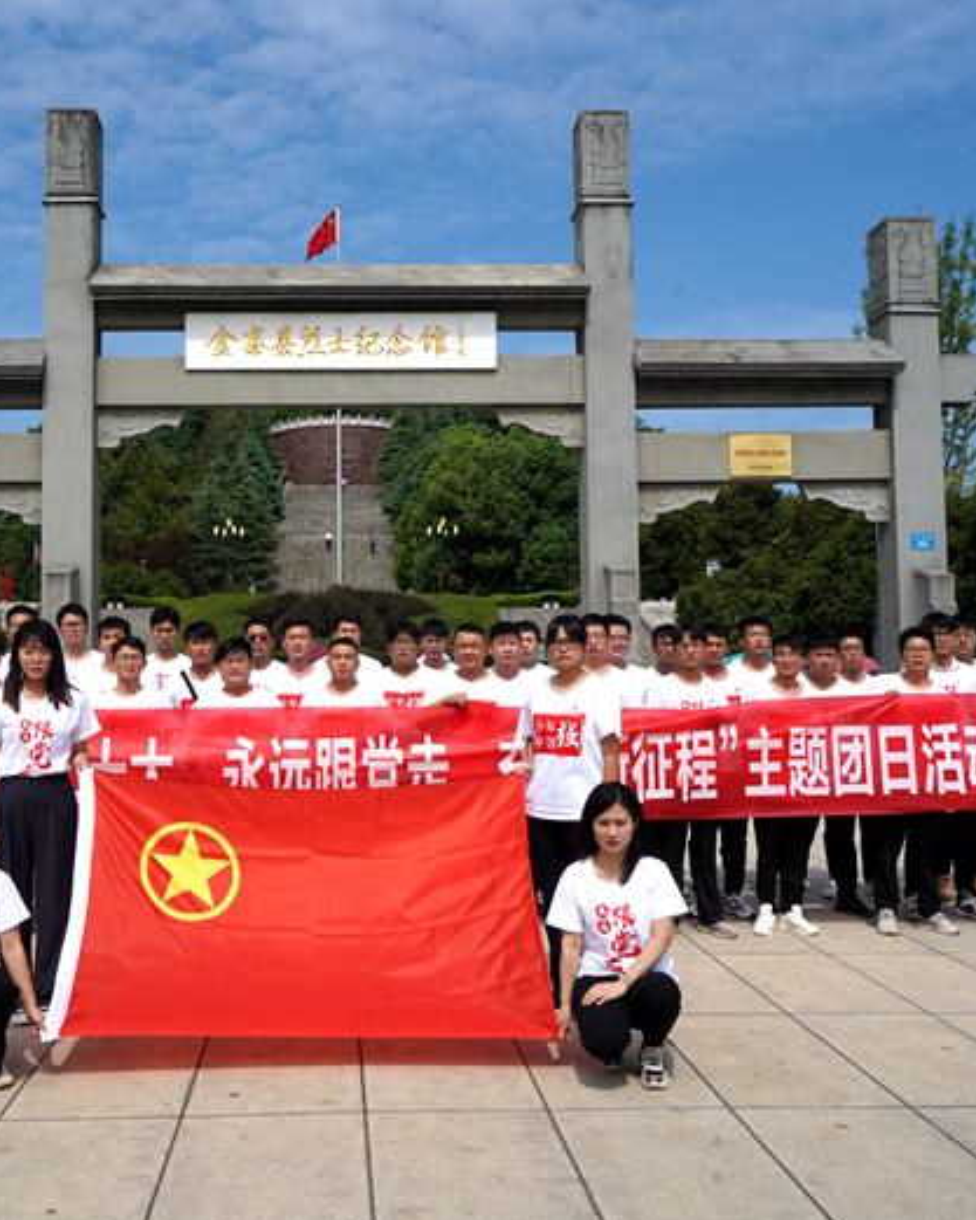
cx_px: 360
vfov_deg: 50.3
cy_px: 603
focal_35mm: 36
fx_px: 1299
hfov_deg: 40.8
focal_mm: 25
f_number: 18
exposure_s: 1/125
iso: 100
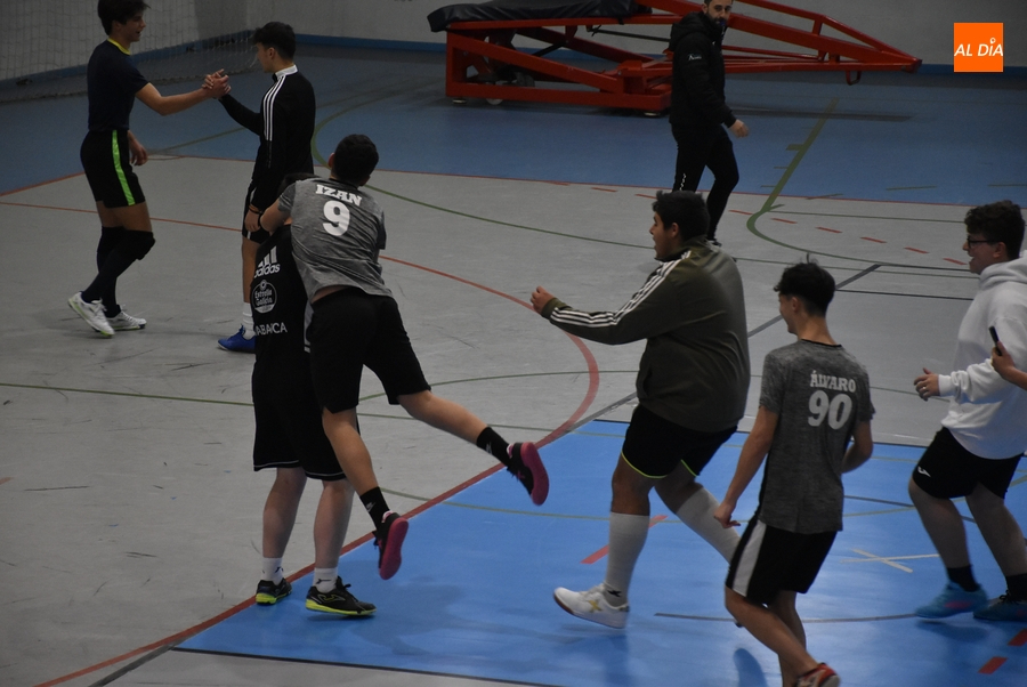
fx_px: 4283
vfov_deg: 9.2
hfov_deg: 13.7
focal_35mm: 150
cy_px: 344
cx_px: 514
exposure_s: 1/320
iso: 3200
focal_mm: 100
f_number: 5.6
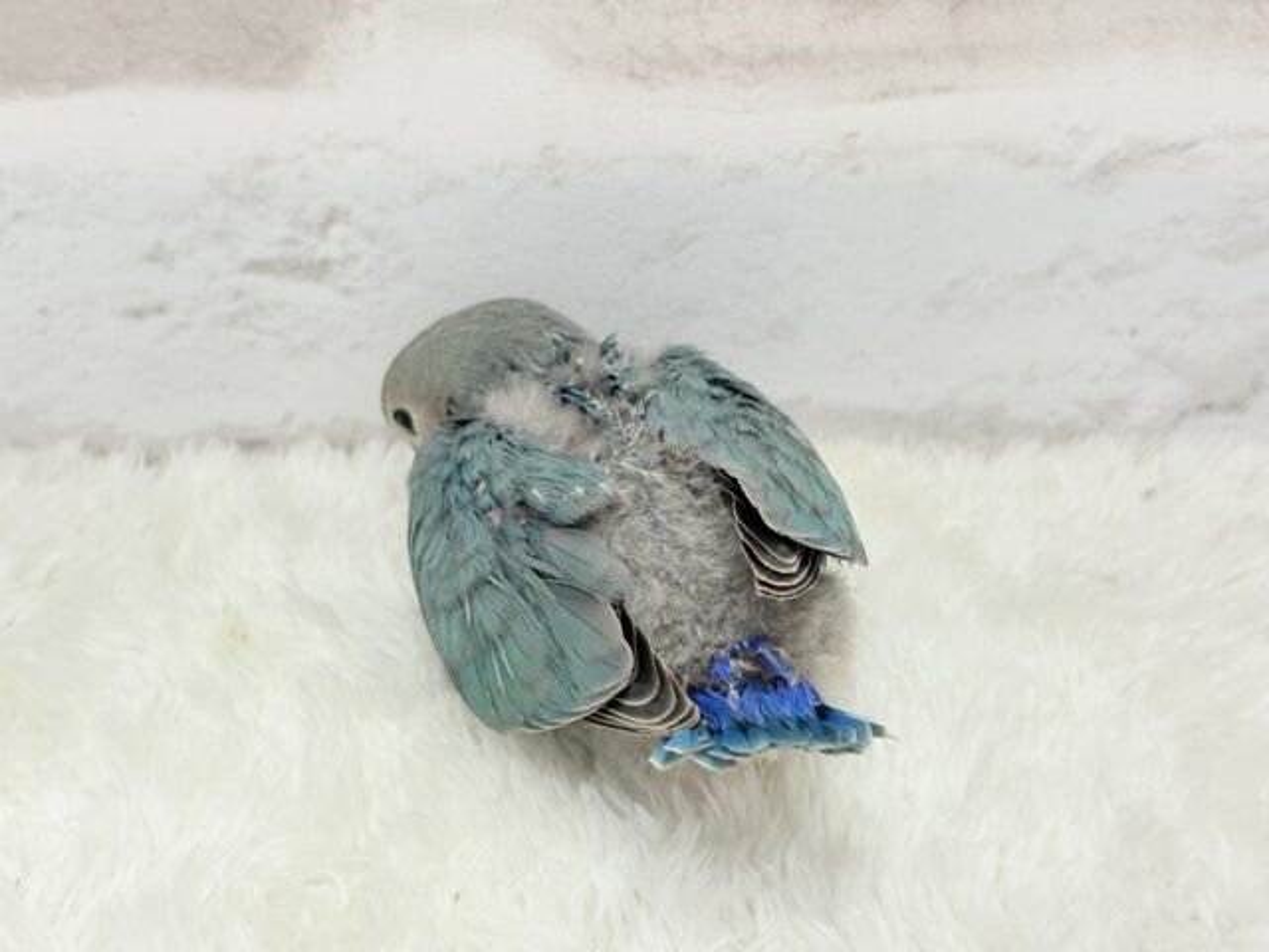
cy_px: 476
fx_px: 1906
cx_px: 634
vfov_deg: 28.0
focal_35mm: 52
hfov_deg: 36.8
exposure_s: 1/50
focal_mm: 5.96
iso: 50
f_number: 1.6
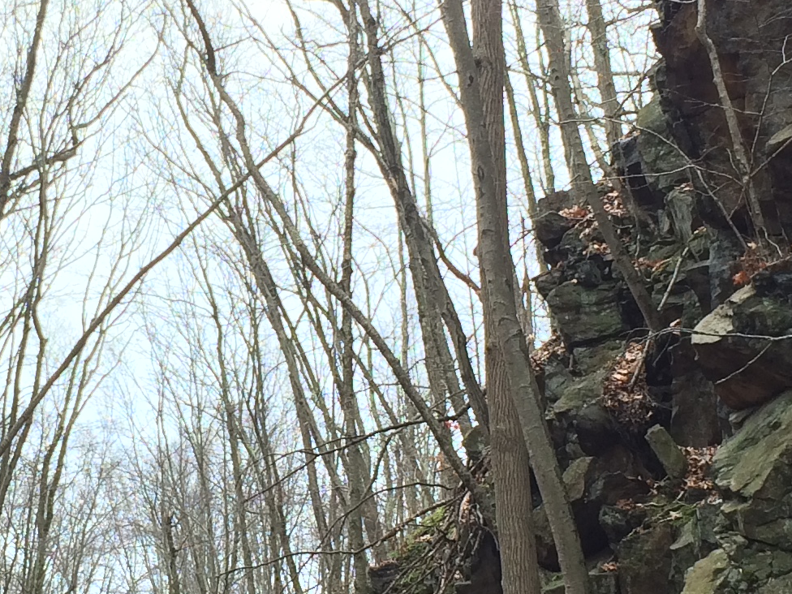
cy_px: 310
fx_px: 2219
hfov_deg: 20.0
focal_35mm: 97
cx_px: 148
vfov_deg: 15.2
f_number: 2.2
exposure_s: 1/199
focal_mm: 4.15
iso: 32
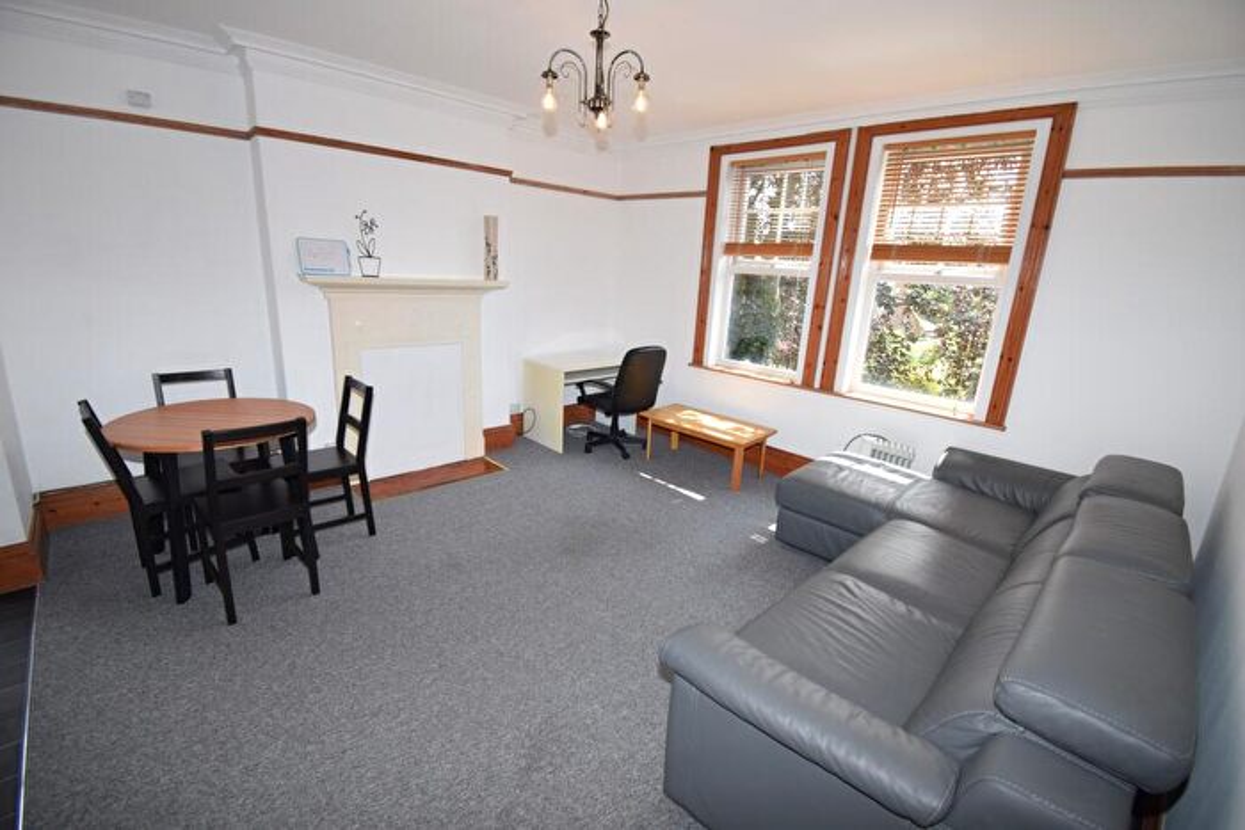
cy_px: 415
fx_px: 519
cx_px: 622
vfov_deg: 77.4
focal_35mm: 15
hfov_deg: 100.4
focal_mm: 10
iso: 400
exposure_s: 1/125
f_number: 5.6
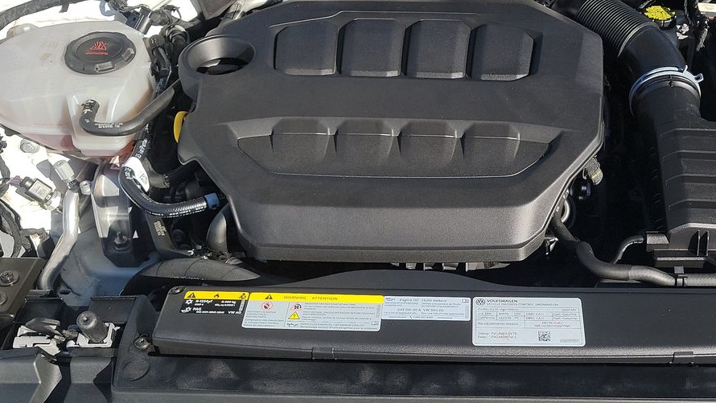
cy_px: 209
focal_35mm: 47
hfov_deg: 43.0
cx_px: 491
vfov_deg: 25.4
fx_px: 892
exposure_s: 1/423
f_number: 1.8
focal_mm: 6.7
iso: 50
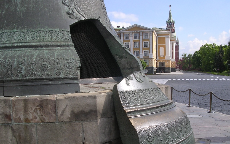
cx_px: 115
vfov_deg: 31.2
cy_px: 87
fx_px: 257
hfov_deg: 48.2
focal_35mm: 41
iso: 100
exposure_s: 1/231
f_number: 5.6
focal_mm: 5.8
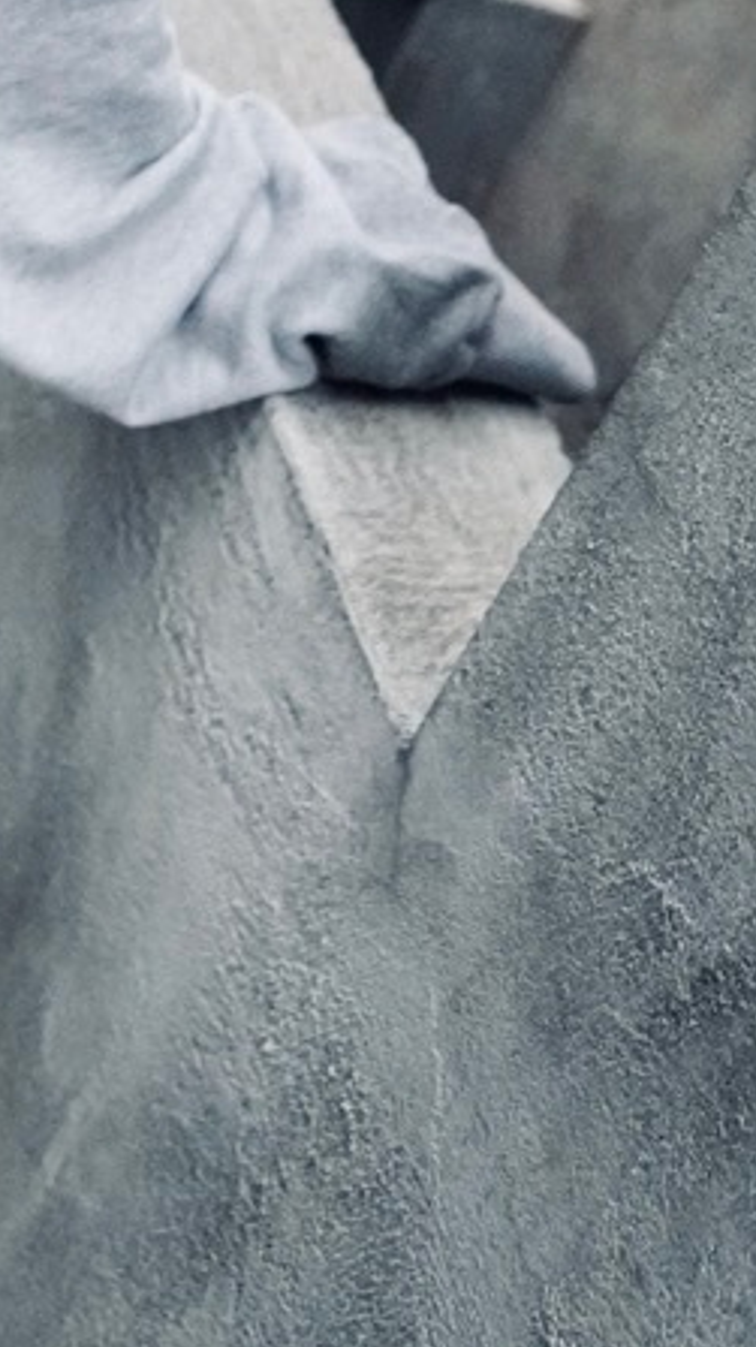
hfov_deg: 11.8
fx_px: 3247
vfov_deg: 20.2
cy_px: -660
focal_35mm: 91
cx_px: -768
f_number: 1.6
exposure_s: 1/80
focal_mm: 16
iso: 3200
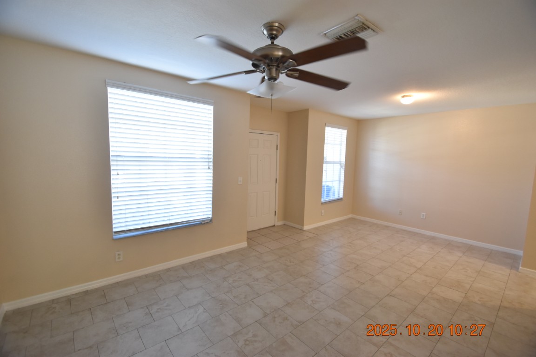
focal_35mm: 15
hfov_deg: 100.4
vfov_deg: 77.3
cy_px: 178
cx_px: 268
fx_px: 223
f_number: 3.5
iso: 800
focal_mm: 10
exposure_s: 1/60
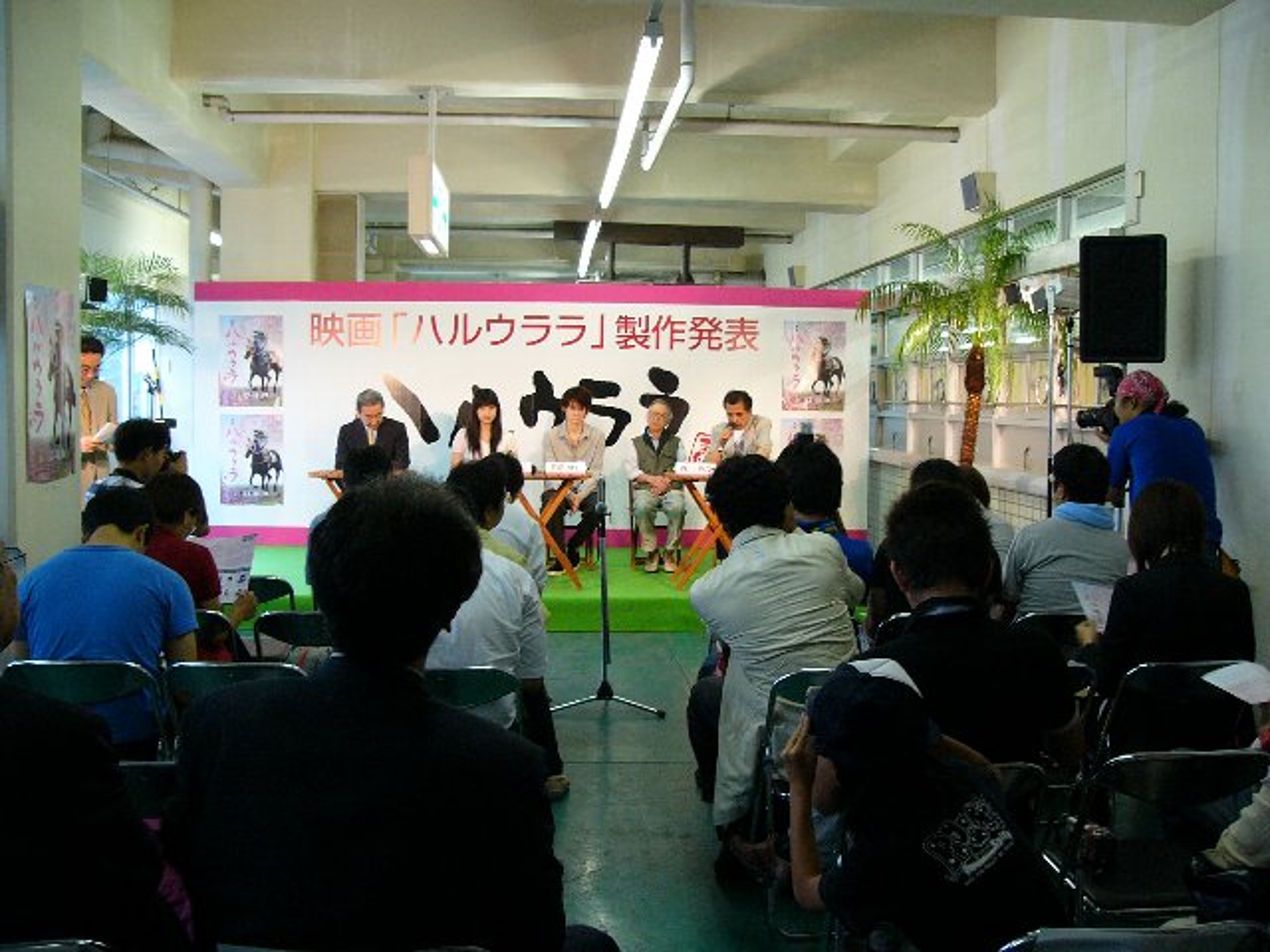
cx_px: 635
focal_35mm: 36
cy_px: 476
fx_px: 1321
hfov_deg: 51.4
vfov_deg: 39.7
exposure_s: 1/20
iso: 100
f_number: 2.8
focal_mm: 6
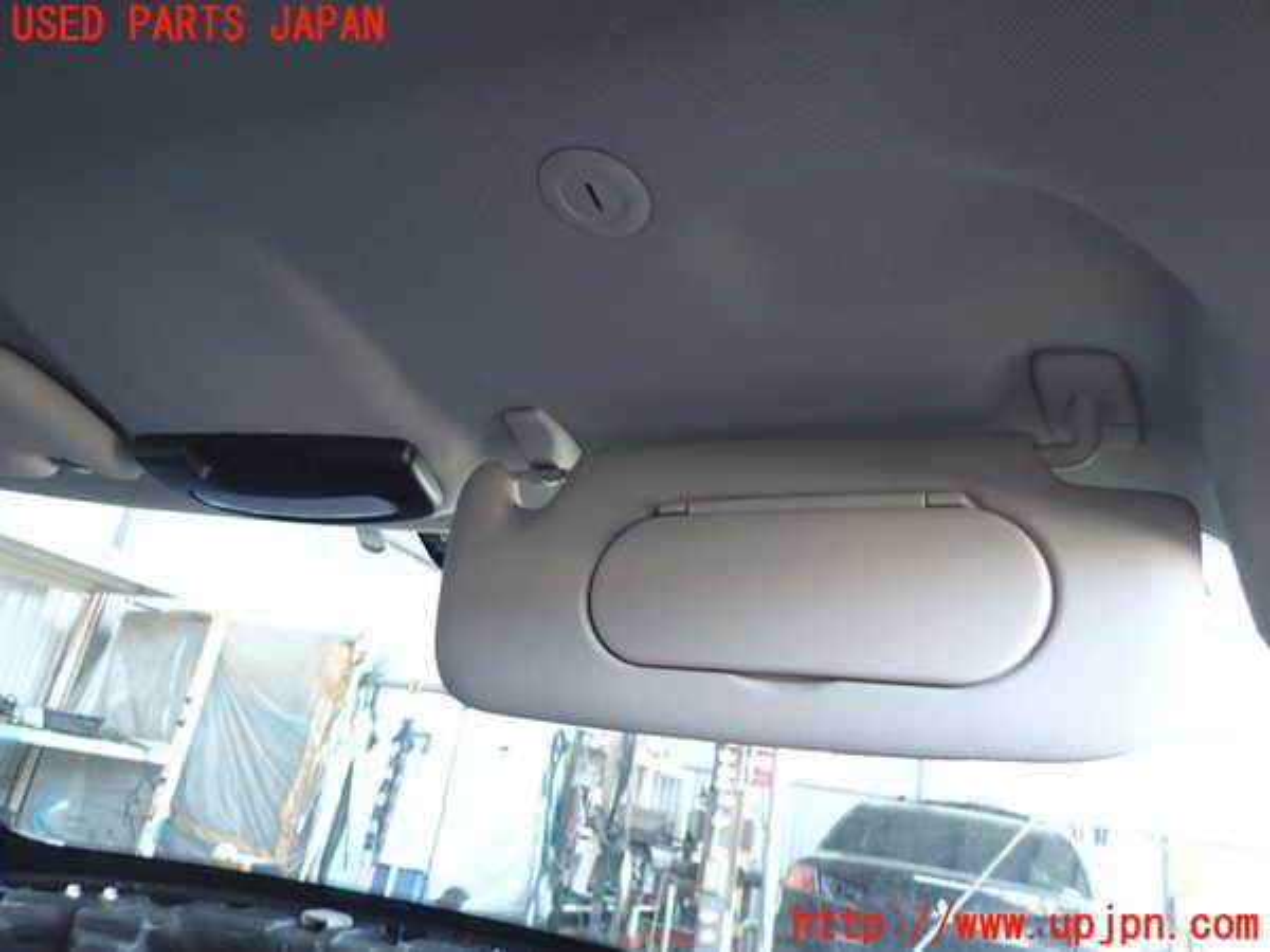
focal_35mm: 25
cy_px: 476
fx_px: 917
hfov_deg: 69.4
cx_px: 635
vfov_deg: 54.9
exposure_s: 1/50
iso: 200
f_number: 2
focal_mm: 4.5
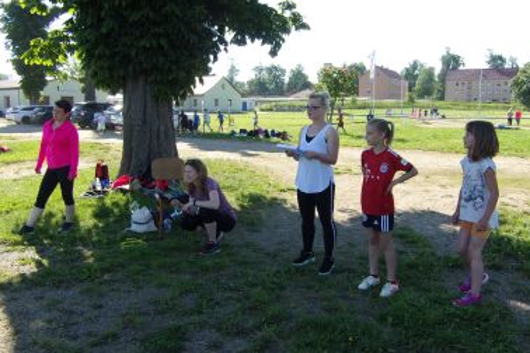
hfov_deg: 57.2
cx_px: 269
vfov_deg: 40.0
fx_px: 486
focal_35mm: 33
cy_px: 182
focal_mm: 5.4
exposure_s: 1/400
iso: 80
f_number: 3.7
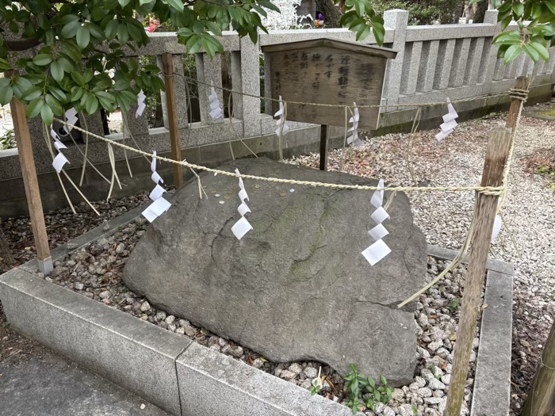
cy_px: 208
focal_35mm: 26
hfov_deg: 67.3
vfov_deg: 53.1
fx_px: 417
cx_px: 278
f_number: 1.6
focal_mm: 5.96
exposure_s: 1/121
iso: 40
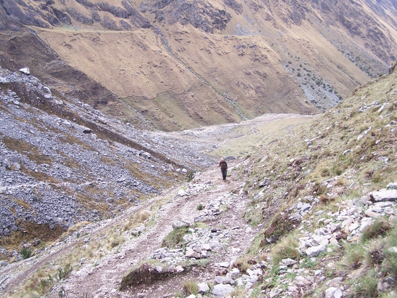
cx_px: 198
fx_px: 436
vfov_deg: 37.7
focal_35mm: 38
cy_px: 149
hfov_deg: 49.0
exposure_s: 1/250
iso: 80
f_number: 2.8
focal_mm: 6.3
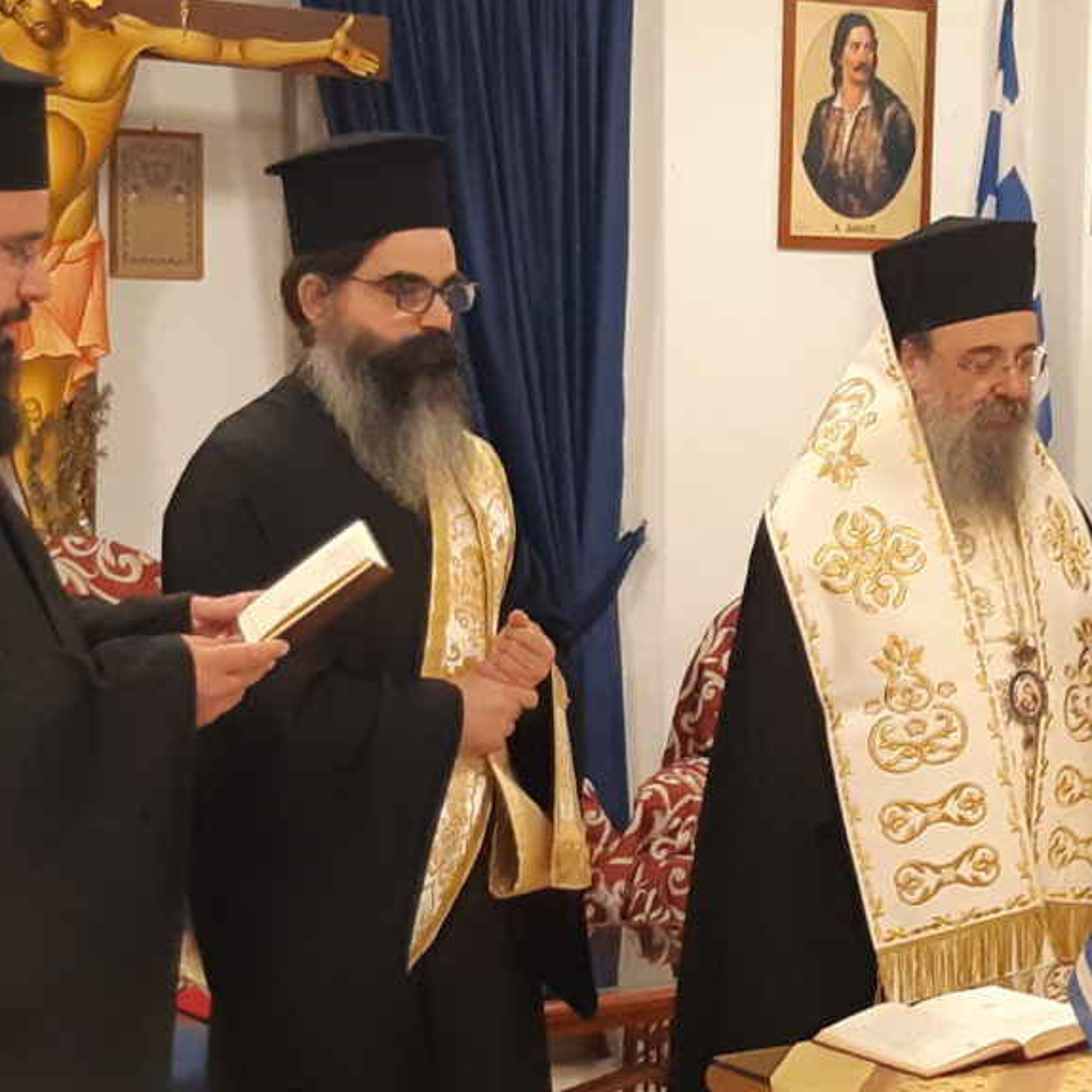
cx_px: 774
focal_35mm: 41
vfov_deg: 40.8
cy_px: 651
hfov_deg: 40.1
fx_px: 1463
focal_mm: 3.93
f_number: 1.7
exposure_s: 1/30
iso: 200
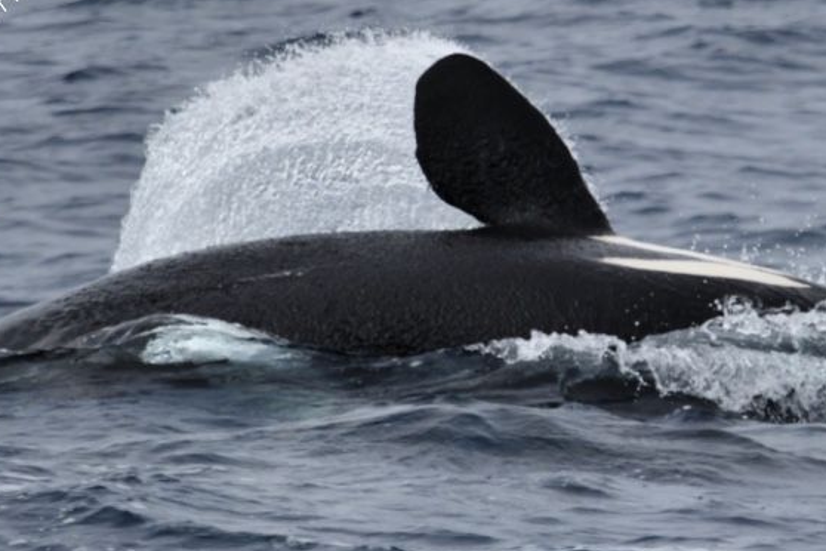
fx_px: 19731
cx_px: 431
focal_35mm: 860
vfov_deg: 1.6
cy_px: 218
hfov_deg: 2.4
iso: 1000
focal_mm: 600
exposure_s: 1/8000
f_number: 6.3
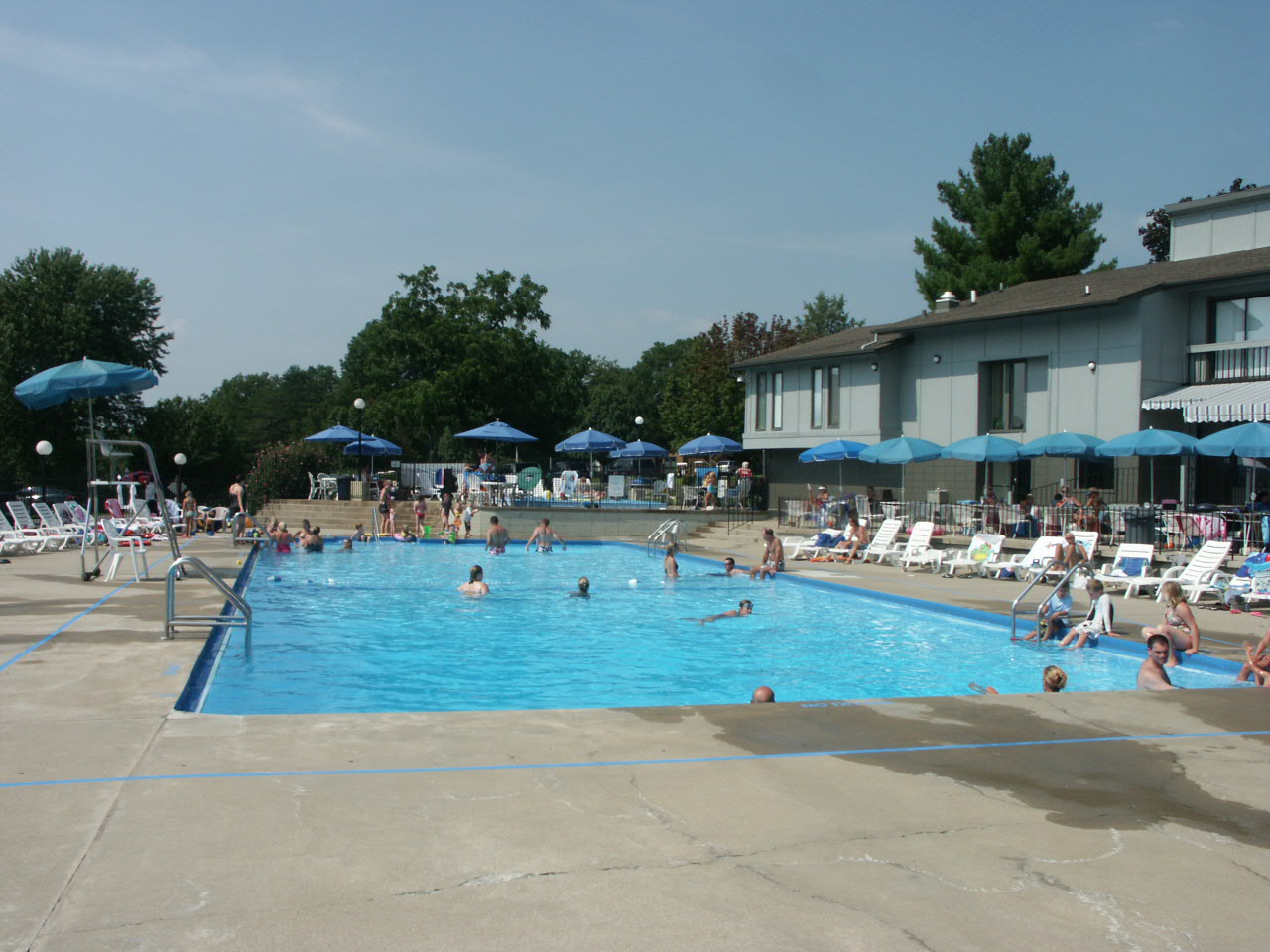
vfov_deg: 44.2
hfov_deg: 56.8
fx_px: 1174
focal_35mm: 32
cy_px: 476
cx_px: 635
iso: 100
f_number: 8
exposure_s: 1/500
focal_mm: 8.3
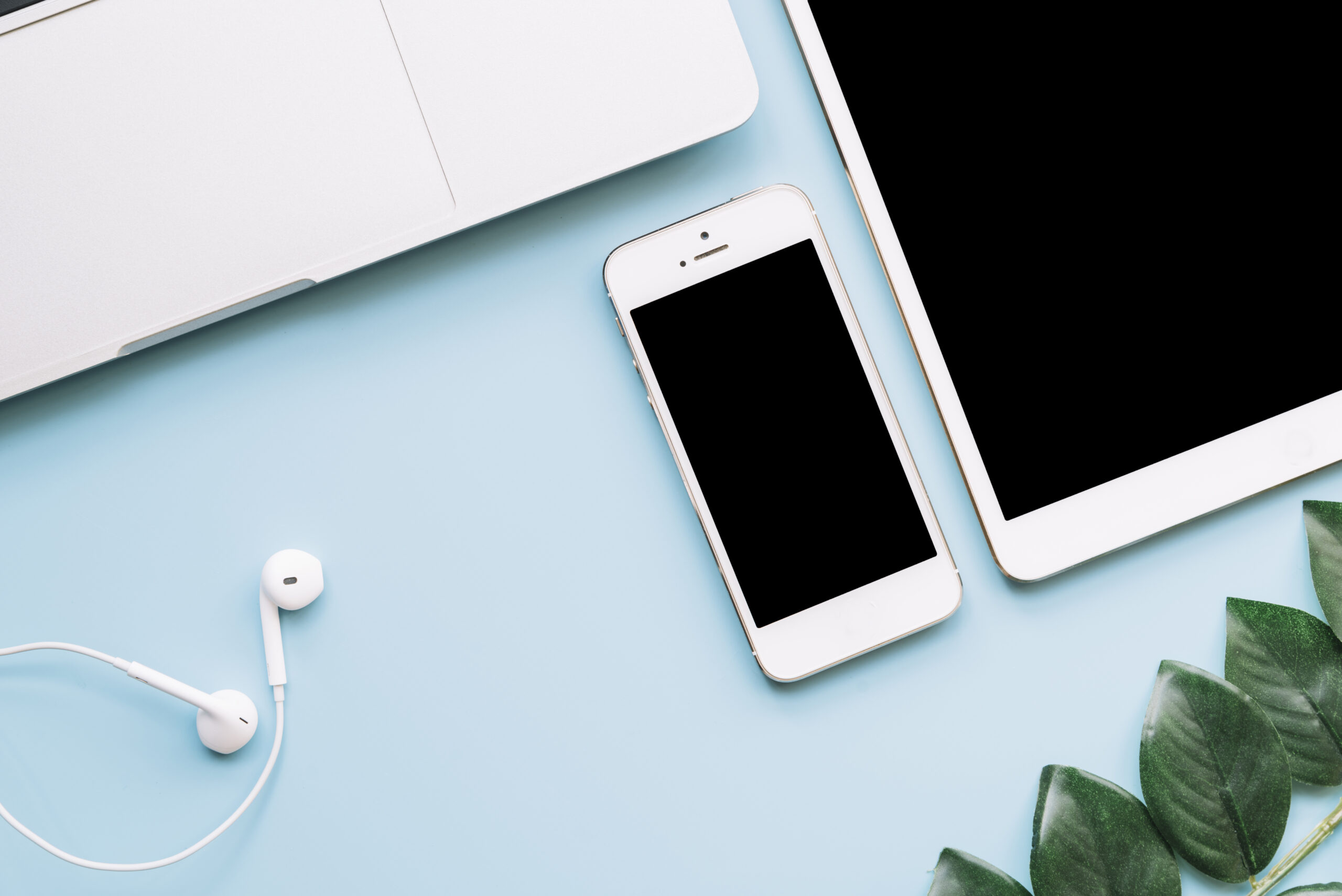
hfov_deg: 36.2
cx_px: 671
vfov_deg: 24.6
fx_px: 2051
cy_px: 448
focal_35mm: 55
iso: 100
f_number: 9
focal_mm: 55
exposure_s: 1/2.5
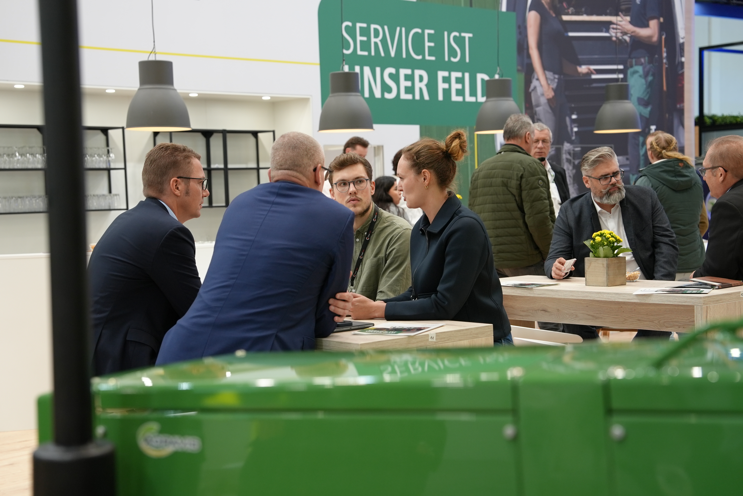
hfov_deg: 35.0
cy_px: 248
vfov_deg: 23.8
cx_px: 372
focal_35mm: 57
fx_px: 1177
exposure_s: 1/160
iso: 1000
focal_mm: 57
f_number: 4
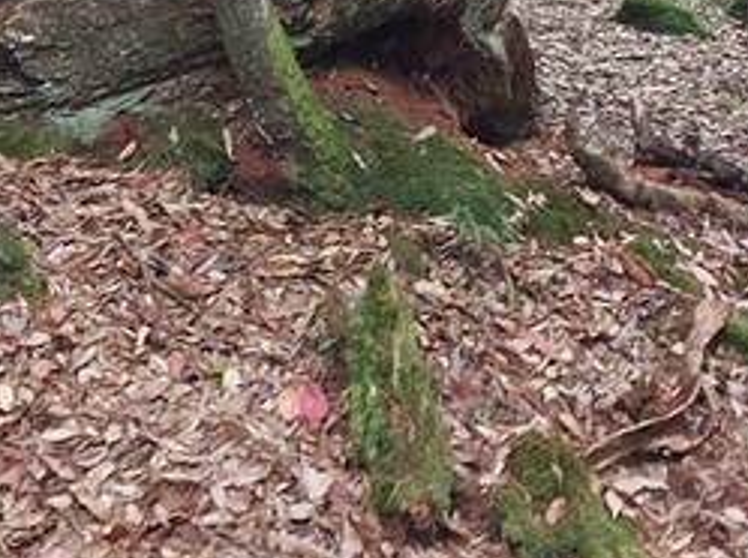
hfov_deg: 23.8
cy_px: -338
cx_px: 243
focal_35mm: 82
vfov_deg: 16.1
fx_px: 1769
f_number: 1.8
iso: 160
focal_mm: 5.23
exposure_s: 1/60
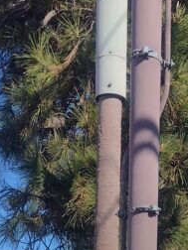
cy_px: 422
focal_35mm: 117
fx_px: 847
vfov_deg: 15.0
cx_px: 140
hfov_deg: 12.6
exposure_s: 1/3274
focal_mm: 5.6
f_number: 1.9
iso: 50
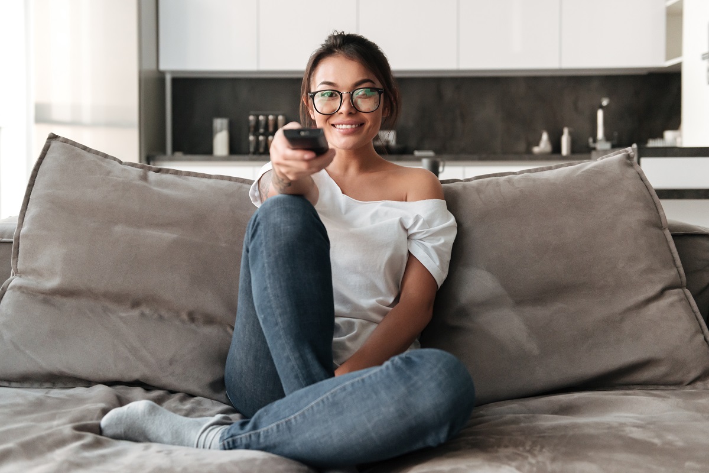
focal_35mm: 42
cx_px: 354
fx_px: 827
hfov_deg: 46.4
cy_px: 236
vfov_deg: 31.9
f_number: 3.2
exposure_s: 1/200
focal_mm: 42
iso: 1600
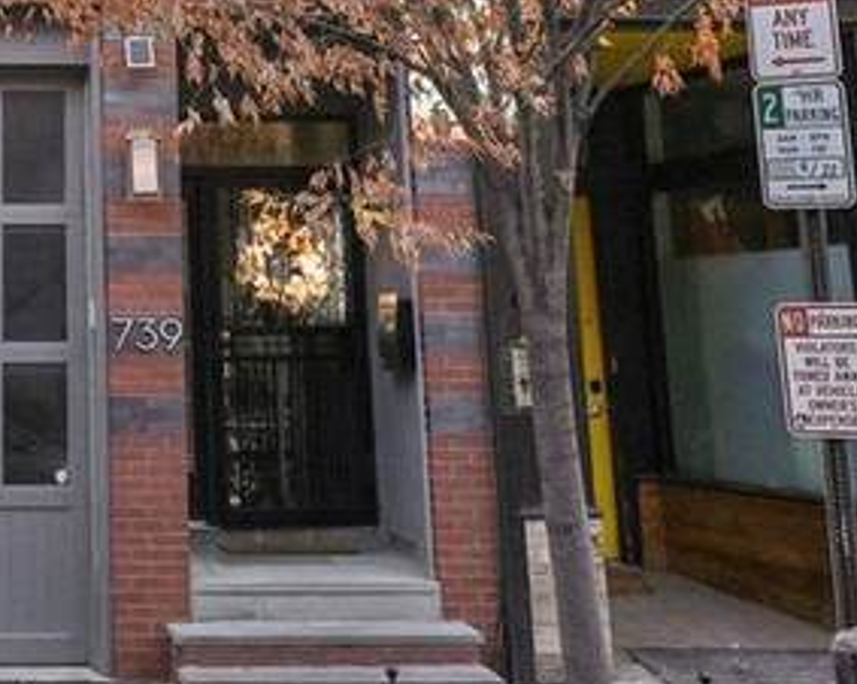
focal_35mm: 68
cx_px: -12
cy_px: -117
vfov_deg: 21.1
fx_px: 1724
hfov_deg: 26.4
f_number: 8
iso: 100
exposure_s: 1/100
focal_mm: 16
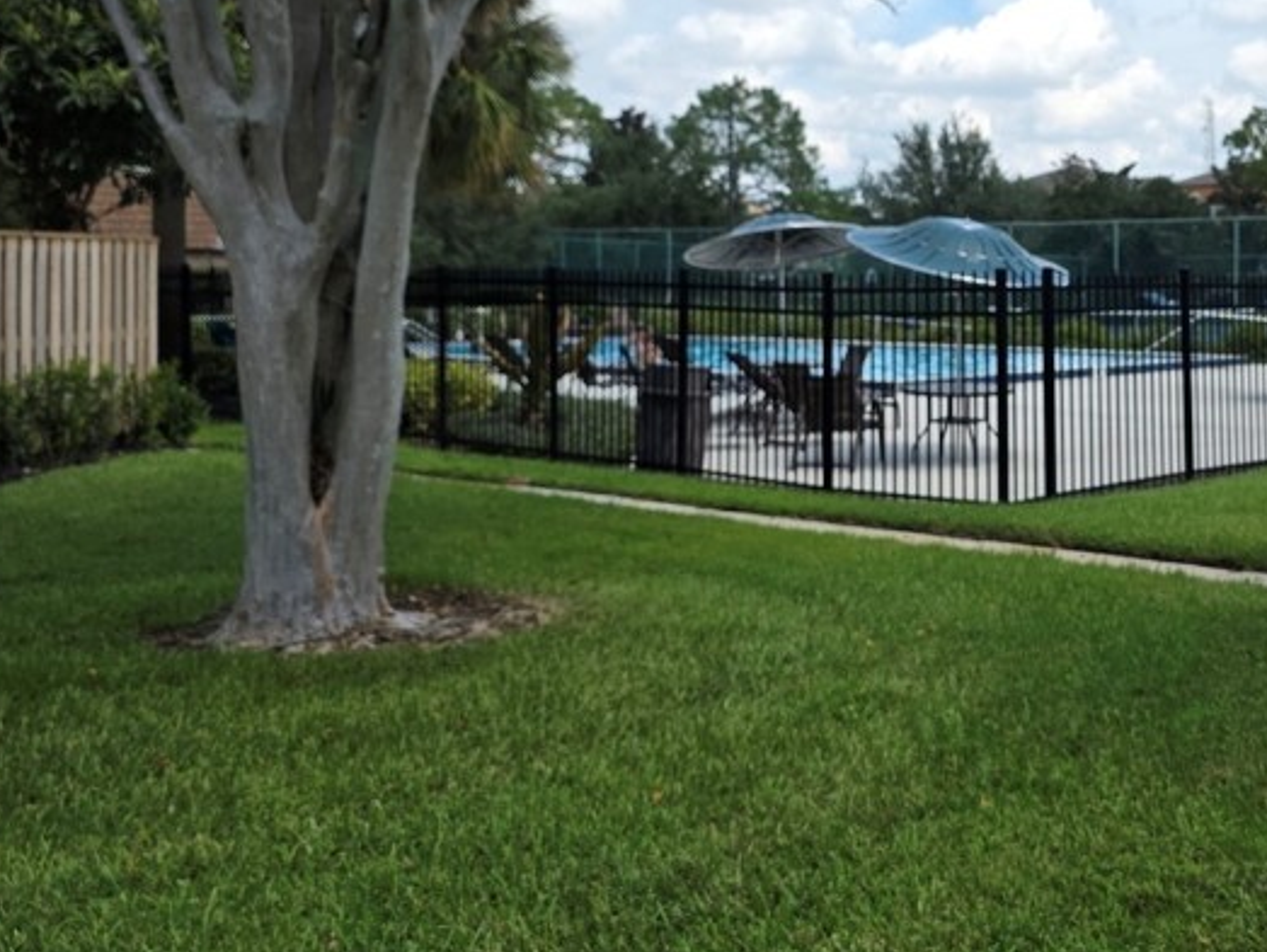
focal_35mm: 45
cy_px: 303
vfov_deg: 31.9
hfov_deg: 39.6
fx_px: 1648
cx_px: 1088
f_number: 1.7
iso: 80
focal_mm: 6.3
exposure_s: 1/4237
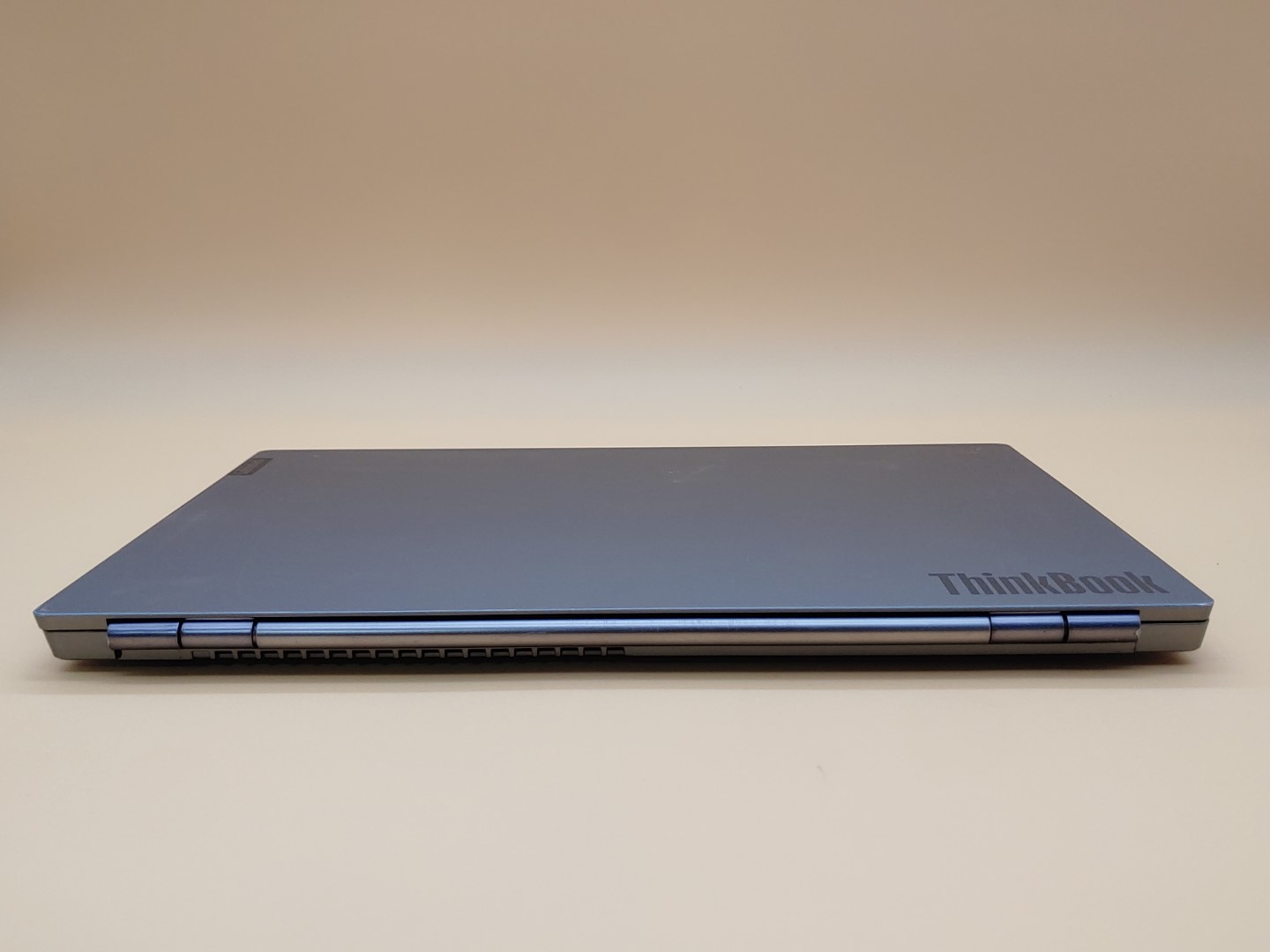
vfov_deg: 42.9
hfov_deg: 55.4
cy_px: 476
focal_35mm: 33
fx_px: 1211
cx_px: 635
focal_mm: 4.36
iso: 50
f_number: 1.8
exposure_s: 1/220
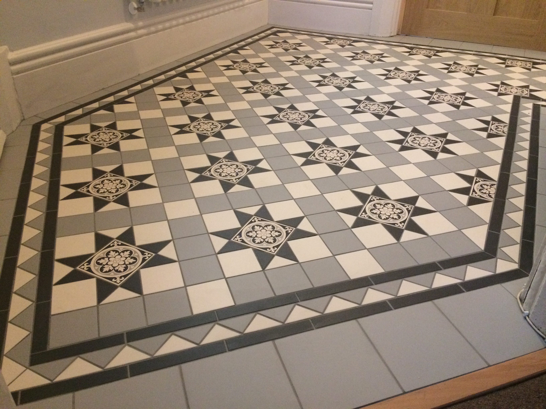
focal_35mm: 29
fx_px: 457
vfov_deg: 48.2
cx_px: 273
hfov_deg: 61.7
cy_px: 204
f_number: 2.2
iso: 320
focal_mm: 4.15
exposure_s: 1/20
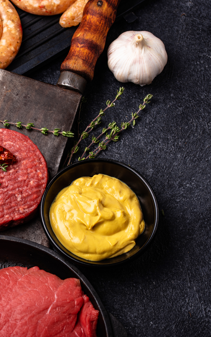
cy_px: 168
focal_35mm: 161
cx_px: -2
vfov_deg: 13.0
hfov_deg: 8.1
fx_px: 1481
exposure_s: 1/125
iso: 100
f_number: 9
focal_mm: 105
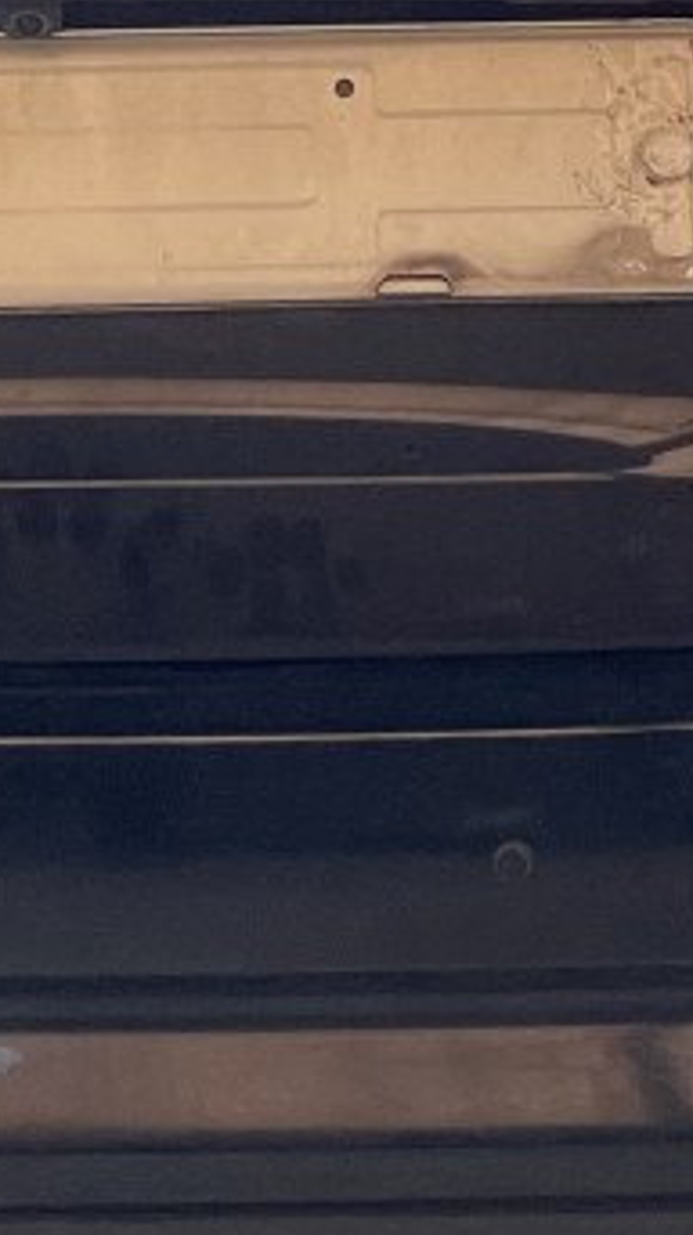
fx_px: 6936
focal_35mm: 212
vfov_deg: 10.1
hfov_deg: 5.7
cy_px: 184
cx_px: 36
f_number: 2
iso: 200
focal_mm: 6
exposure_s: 1/60
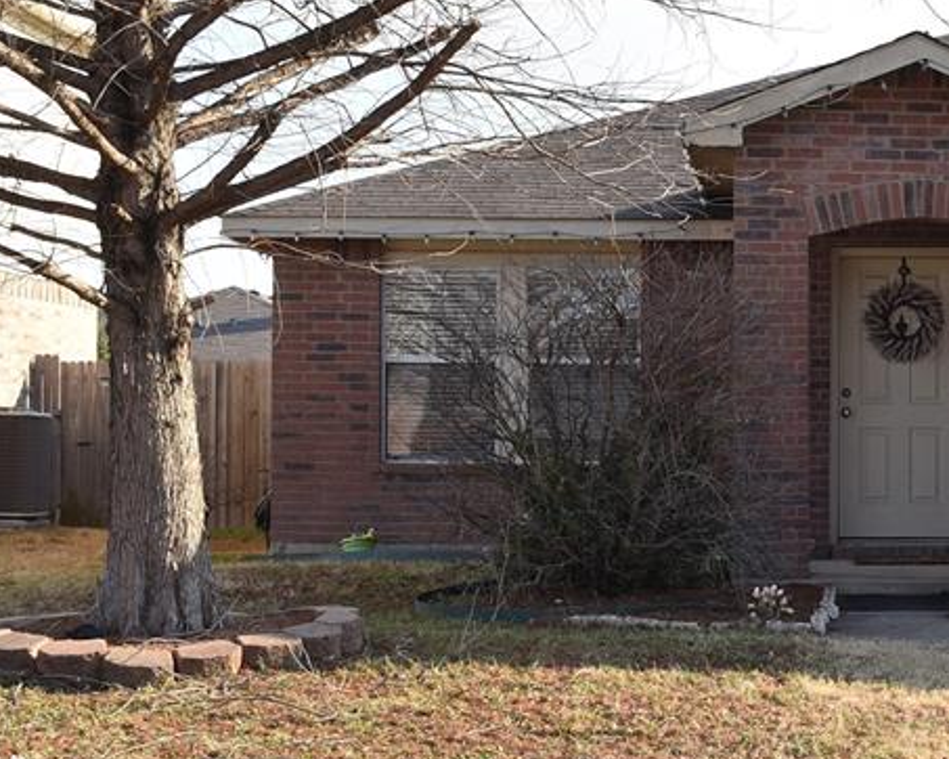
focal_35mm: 86
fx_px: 2416
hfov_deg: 21.2
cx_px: 1016
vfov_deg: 17.8
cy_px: 465
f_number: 7.1
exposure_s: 1/250
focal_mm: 27
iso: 200
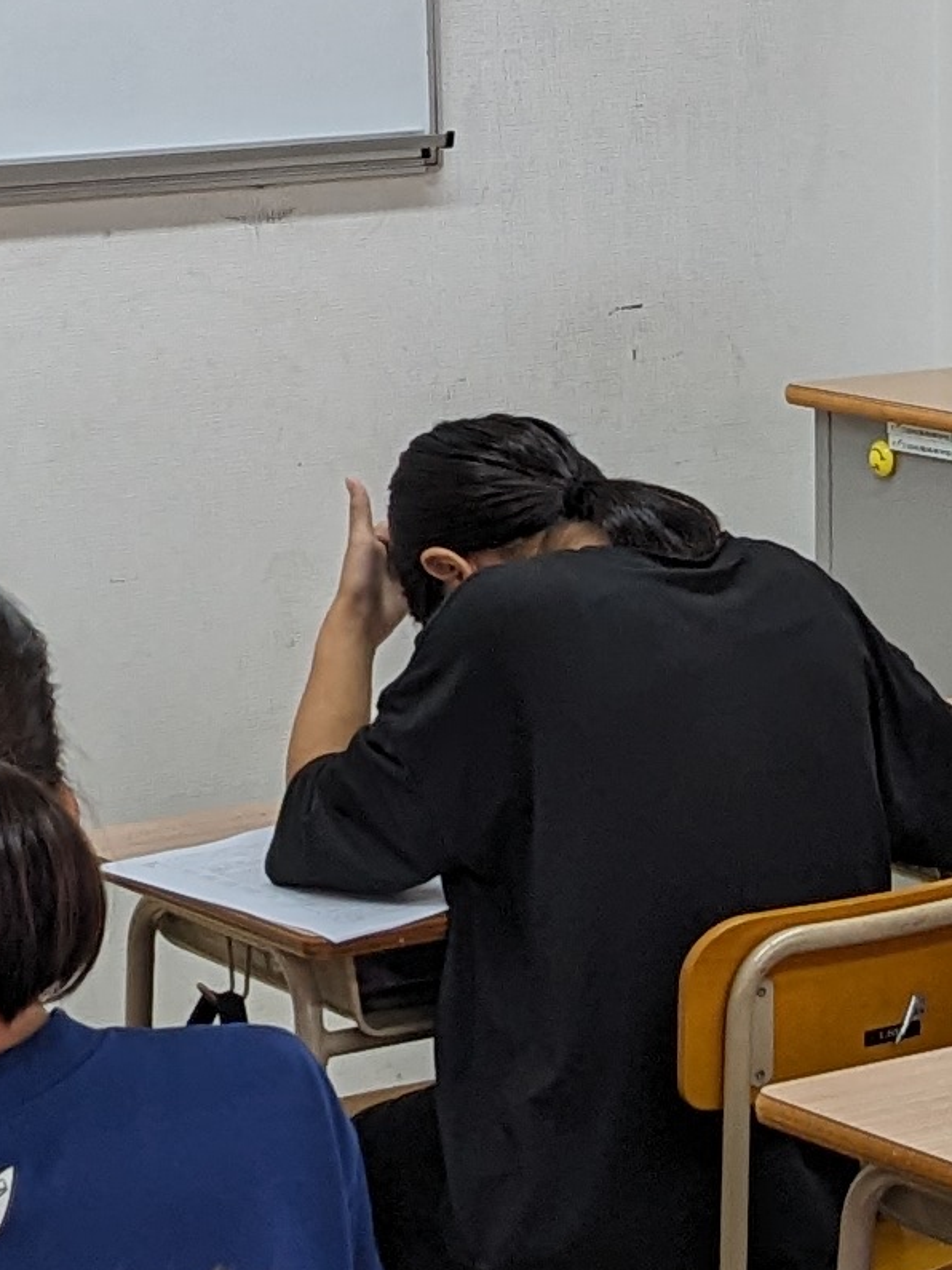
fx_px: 5025
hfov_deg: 10.8
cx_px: 864
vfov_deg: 14.4
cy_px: 925
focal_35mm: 137
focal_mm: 4.38
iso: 47
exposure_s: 1/60
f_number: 1.73
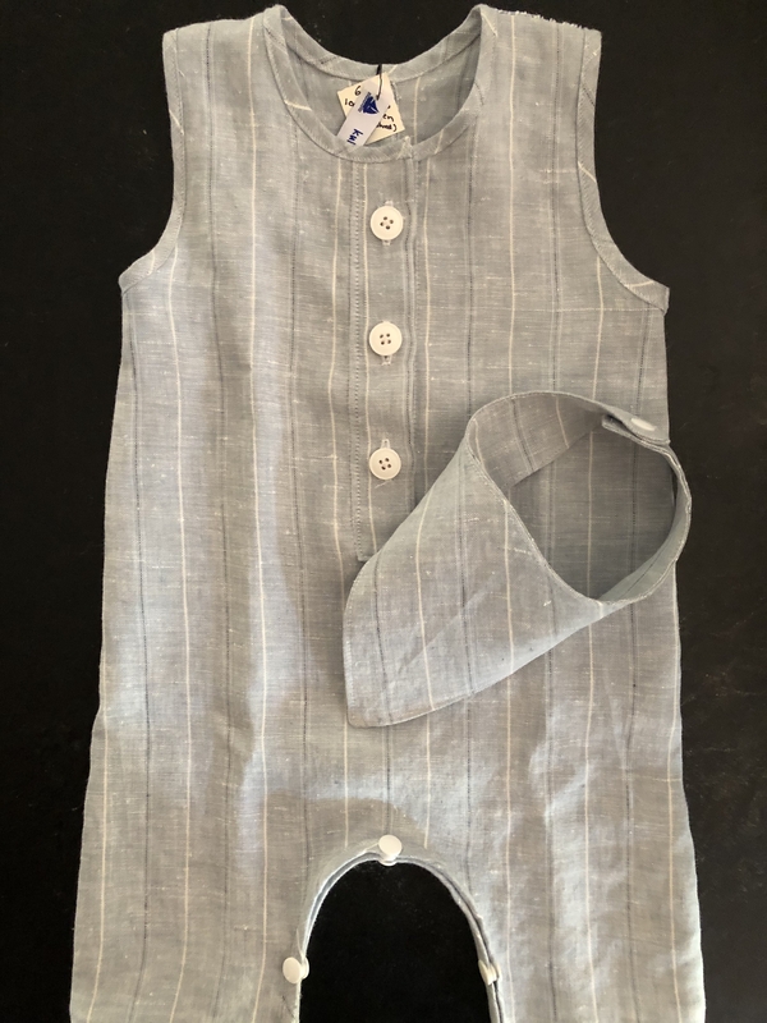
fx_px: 827
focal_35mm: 28
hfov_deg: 49.7
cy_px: 512
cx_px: 384
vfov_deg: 63.4
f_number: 1.8
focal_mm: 3.99
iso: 80
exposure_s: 1/5
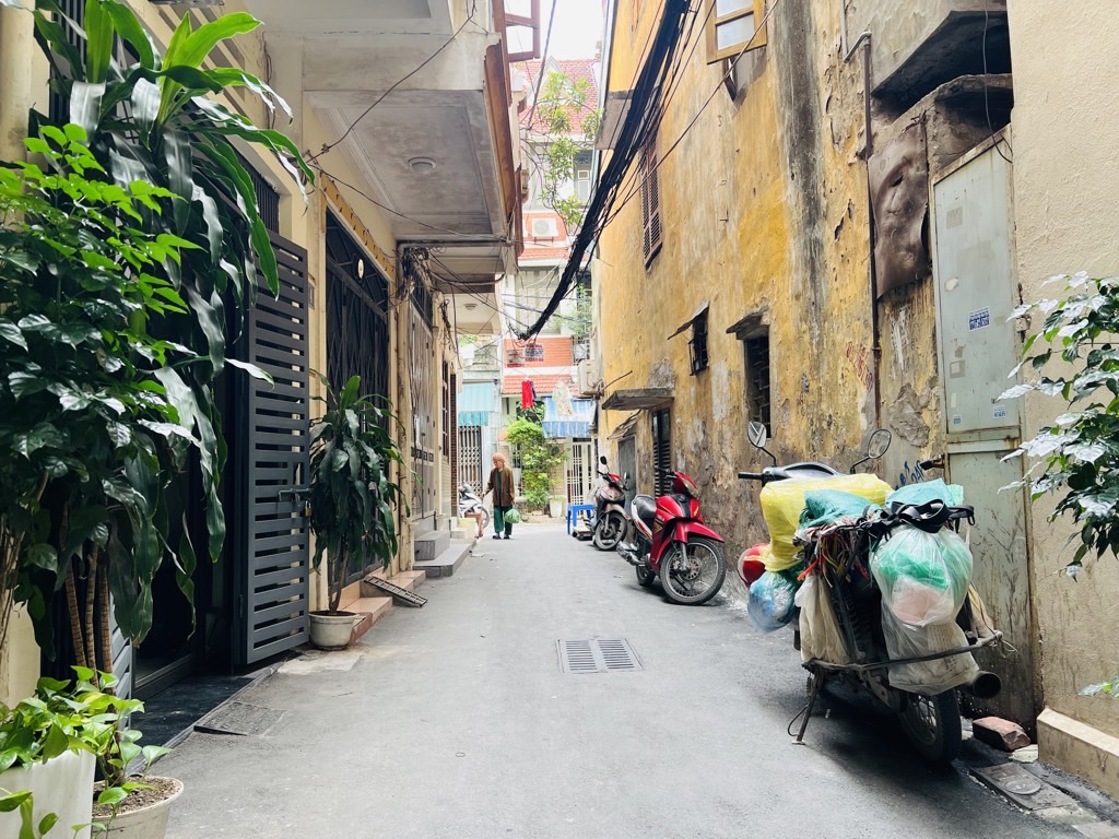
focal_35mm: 26
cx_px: 560
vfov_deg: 53.1
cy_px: 420
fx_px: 840
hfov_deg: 67.3
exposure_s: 1/121
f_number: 1.5
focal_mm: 5.7
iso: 40
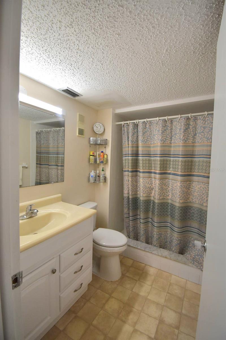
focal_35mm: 15
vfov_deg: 100.4
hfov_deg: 77.3
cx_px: 113
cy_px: 170
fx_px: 141
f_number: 5.6
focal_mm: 10
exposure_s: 1/125
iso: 400
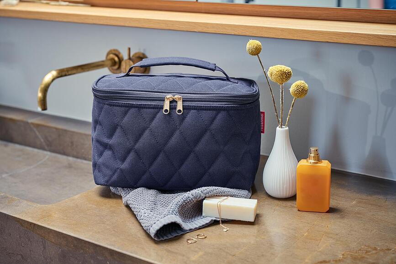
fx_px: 693
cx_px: 198
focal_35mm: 63
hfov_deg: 31.9
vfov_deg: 21.6
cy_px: 132
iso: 125
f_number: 5
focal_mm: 63
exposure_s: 1/15
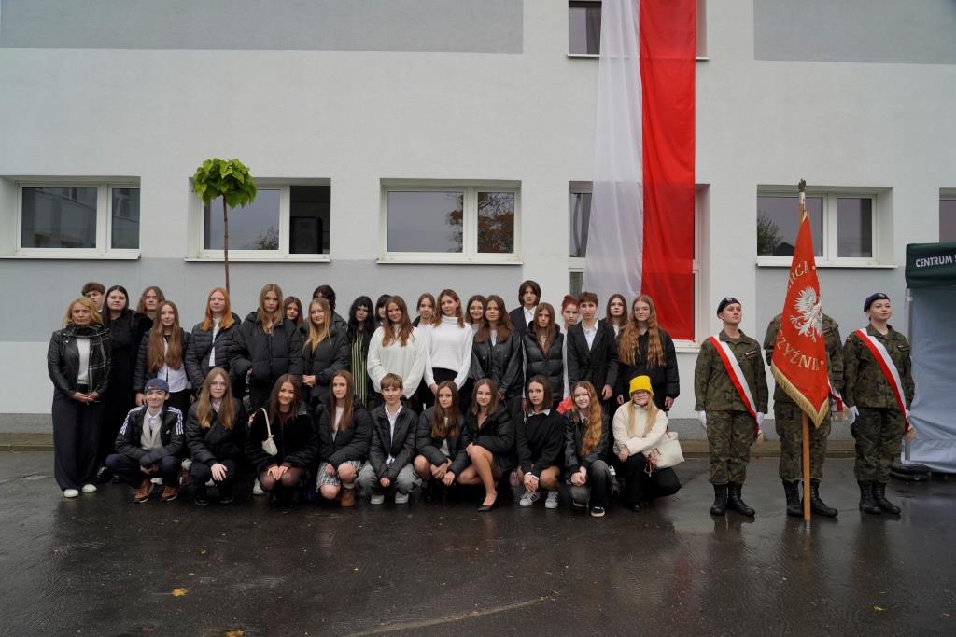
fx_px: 637
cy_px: 318
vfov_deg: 53.1
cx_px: 478
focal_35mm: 24
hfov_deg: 73.7
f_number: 5.6
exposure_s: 1/500
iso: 1600
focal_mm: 24
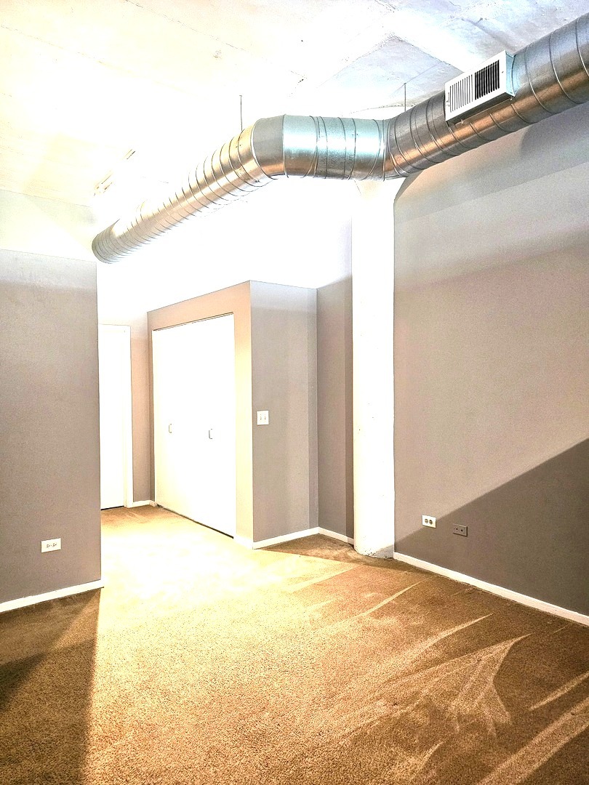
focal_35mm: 23
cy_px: 392
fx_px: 522
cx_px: 294
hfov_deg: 58.9
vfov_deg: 73.9
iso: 640
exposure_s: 1/60
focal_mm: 6.3
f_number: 1.7
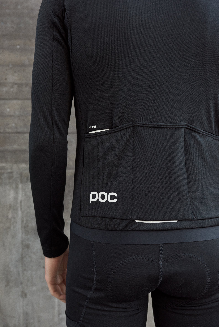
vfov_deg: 54.4
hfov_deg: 37.9
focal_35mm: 35
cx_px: 110
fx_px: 319
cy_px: 164
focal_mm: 35
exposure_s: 1/200
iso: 320
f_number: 5.6
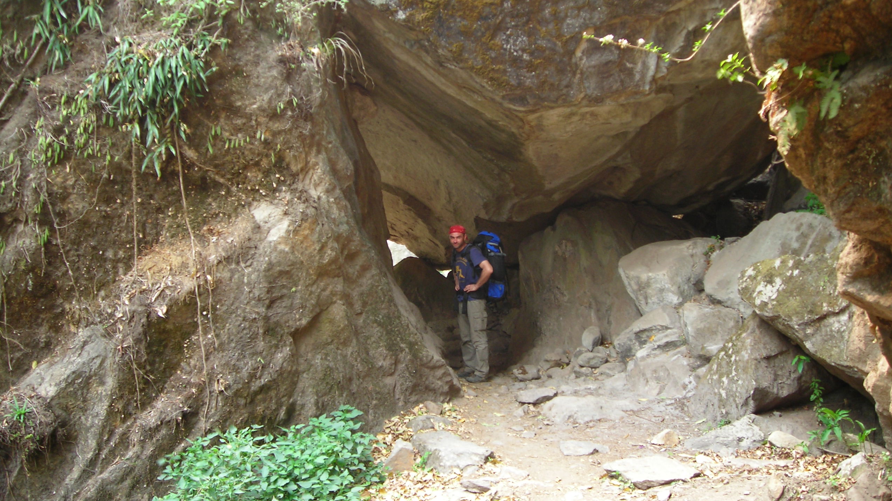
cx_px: 448
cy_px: 213
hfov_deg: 48.4
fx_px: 993
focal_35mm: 42
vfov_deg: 28.3
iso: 50
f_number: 3.2
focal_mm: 6.3
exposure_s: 1/15.2
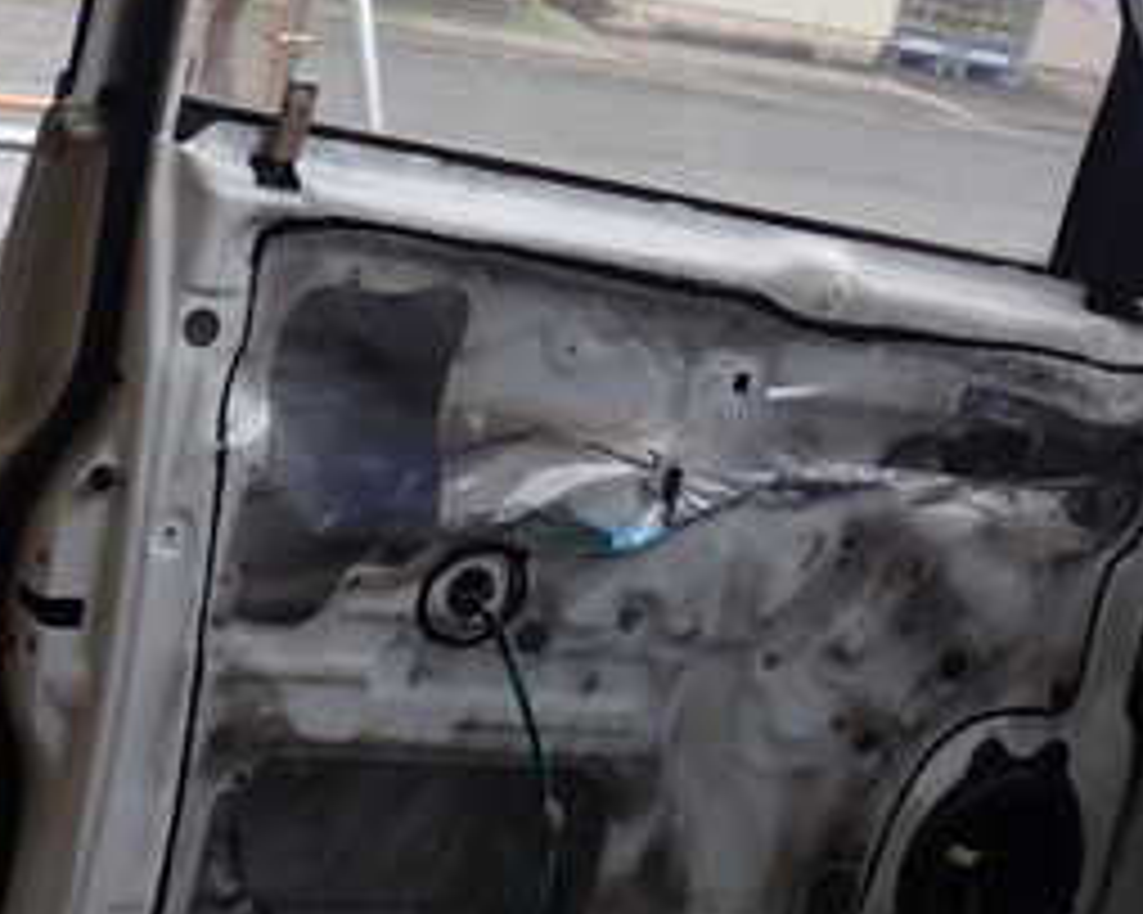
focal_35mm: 83
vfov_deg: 18.3
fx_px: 2807
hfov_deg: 22.9
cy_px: 171
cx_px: 774
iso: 100
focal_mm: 6.37
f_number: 3.5
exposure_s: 1/100
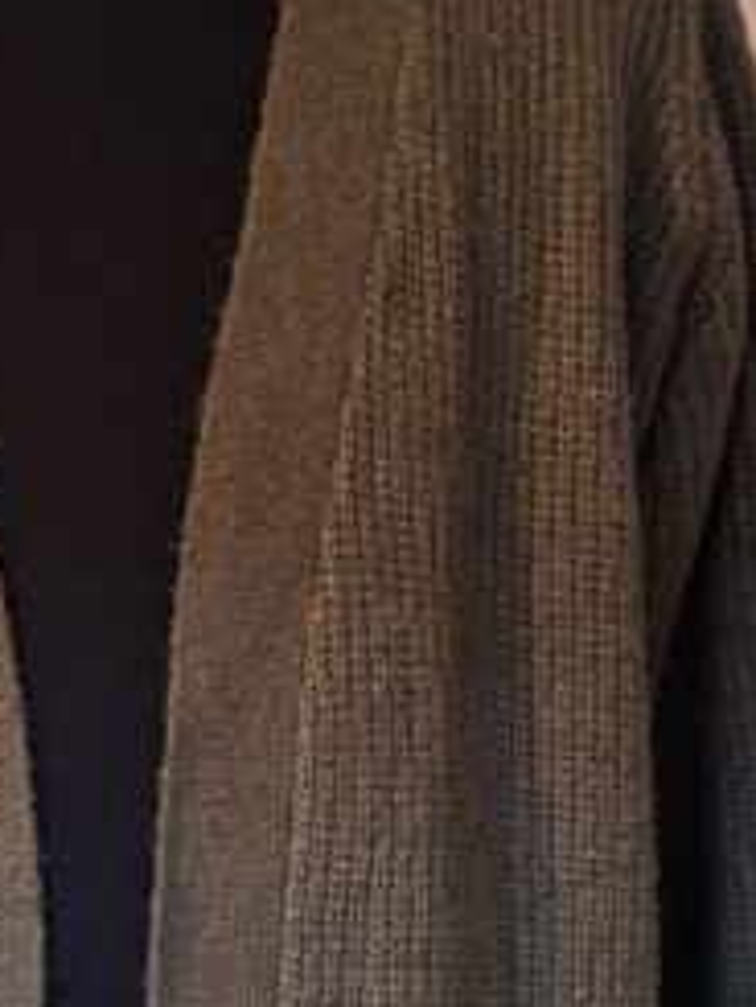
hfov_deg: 19.5
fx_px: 2182
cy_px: 888
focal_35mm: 75
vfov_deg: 25.3
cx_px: 152
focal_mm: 5.54
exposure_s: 1/25
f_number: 1.8
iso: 400
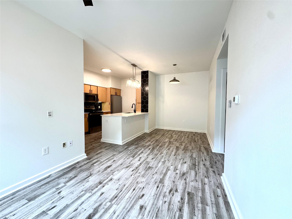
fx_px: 118
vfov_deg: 85.7
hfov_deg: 102.1
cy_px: 110
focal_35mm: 14
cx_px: 146
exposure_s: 1/120
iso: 200
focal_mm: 2.22
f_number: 2.2
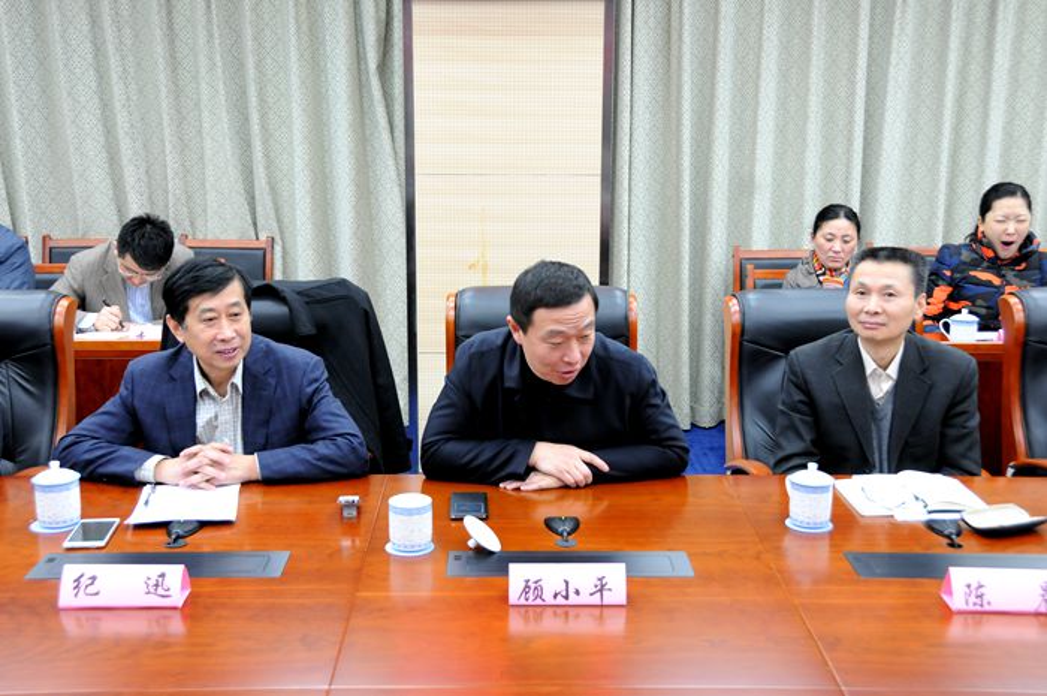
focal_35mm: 44
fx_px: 1264
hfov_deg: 45.0
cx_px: 524
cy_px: 348
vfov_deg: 30.8
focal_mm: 29
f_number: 5
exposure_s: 1/30
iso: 1000
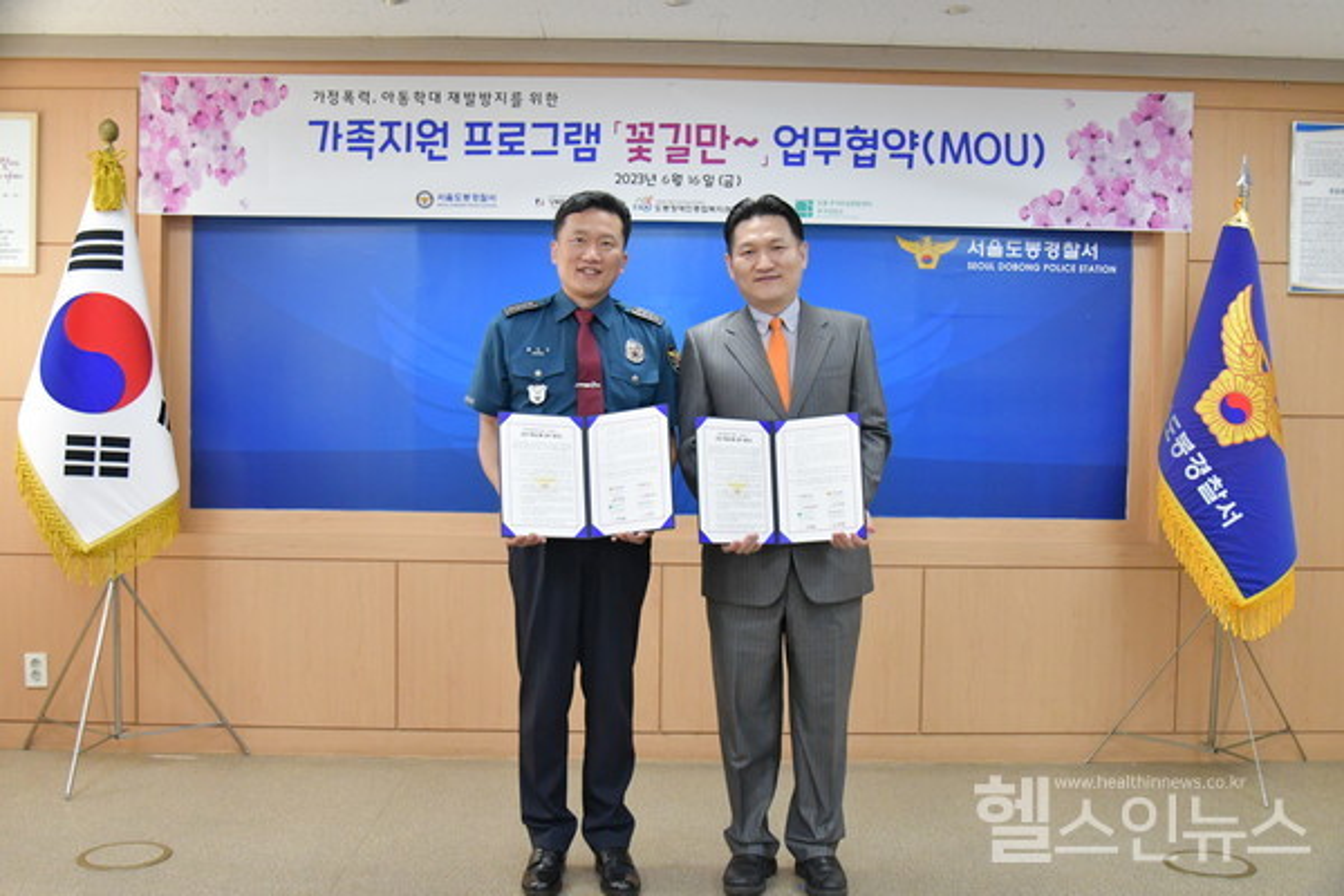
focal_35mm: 36
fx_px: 1344
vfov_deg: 36.9
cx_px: 672
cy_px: 448
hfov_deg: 53.1
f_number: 3.5
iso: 5600
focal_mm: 24
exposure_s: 1/1000
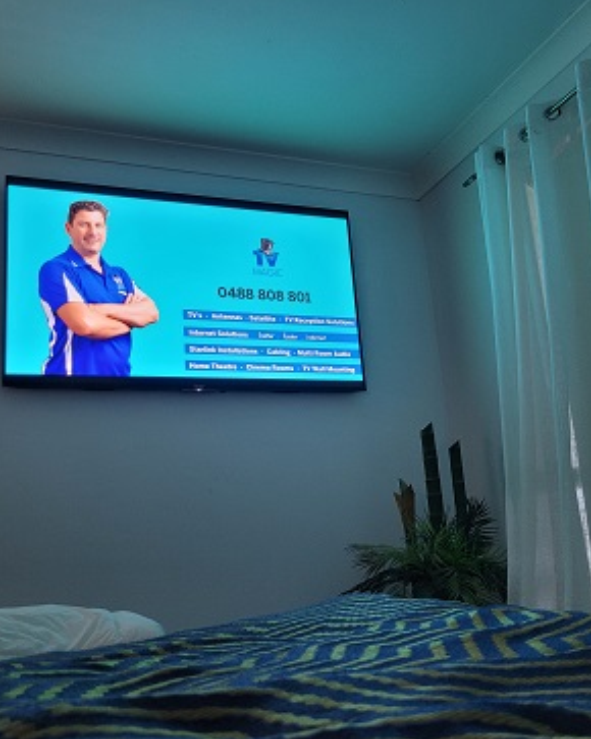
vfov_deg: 51.6
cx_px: 265
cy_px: 376
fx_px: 766
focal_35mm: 35
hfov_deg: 42.1
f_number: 1.8
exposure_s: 1/50
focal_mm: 5.4
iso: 200
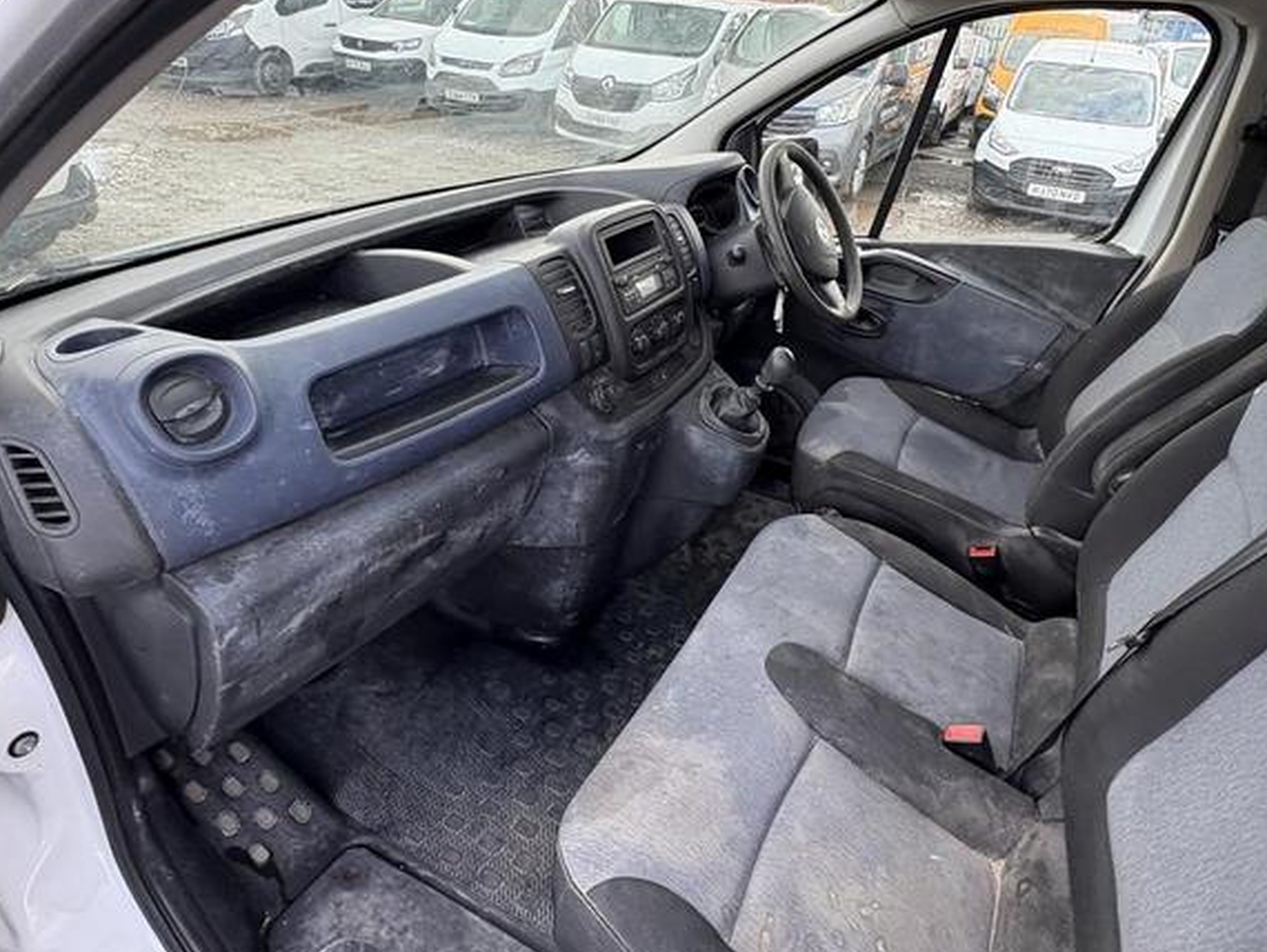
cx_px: 685
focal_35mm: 22
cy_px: 360
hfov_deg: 76.2
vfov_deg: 60.4
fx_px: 806
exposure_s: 1/131
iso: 80
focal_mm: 2.22
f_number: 2.2
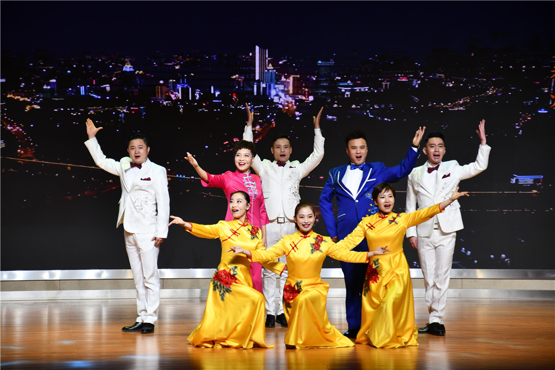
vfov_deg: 9.1
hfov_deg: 13.7
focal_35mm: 150
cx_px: 278
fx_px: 2312
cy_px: 185
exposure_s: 1/250
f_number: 5.6
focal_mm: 100
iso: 400
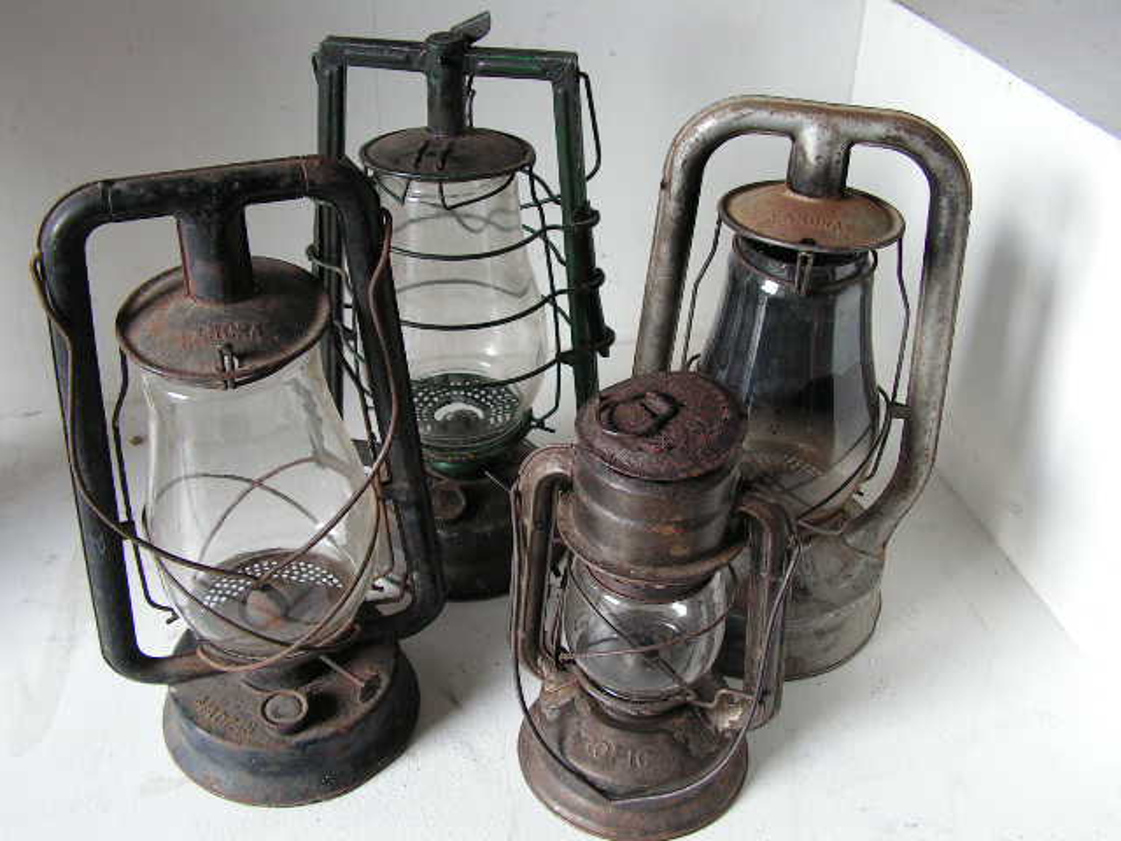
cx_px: 560
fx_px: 1166
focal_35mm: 36
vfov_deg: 39.7
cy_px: 420
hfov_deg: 51.4
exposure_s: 1/40
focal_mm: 6
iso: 125
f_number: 3.2
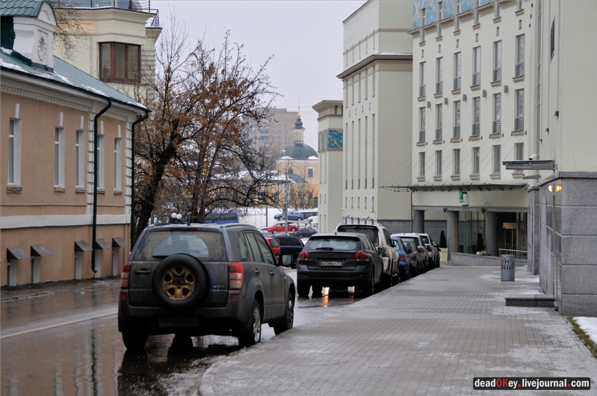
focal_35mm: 93
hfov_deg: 21.9
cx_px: 298
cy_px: 198
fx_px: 1540
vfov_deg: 14.7
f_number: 6.3
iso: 640
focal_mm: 62
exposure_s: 1/100
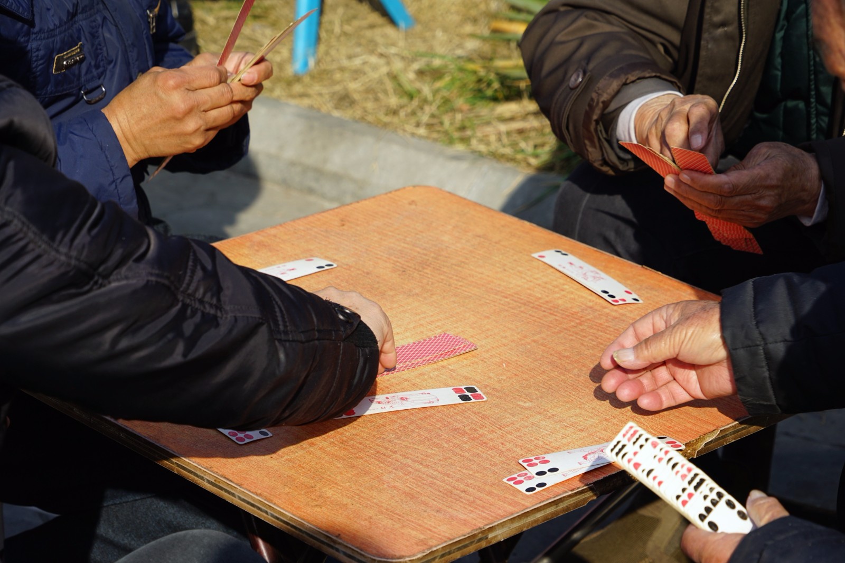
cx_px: 422
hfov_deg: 18.6
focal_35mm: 110
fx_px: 2581
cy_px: 282
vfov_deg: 12.4
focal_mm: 110
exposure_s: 1/200
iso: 100
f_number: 9
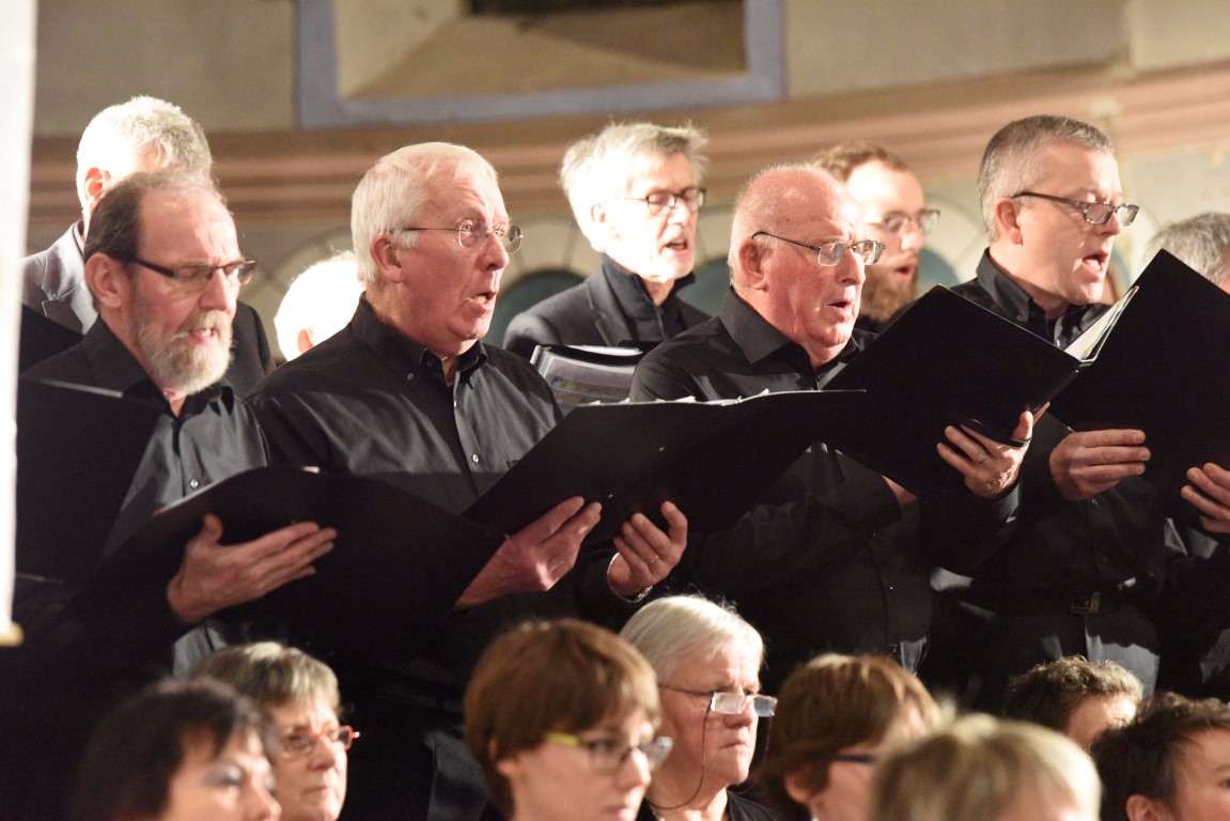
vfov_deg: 7.9
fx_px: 5980
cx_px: 615
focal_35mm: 175
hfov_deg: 11.7
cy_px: 410
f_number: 3.5
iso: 12800
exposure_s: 1/125
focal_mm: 175
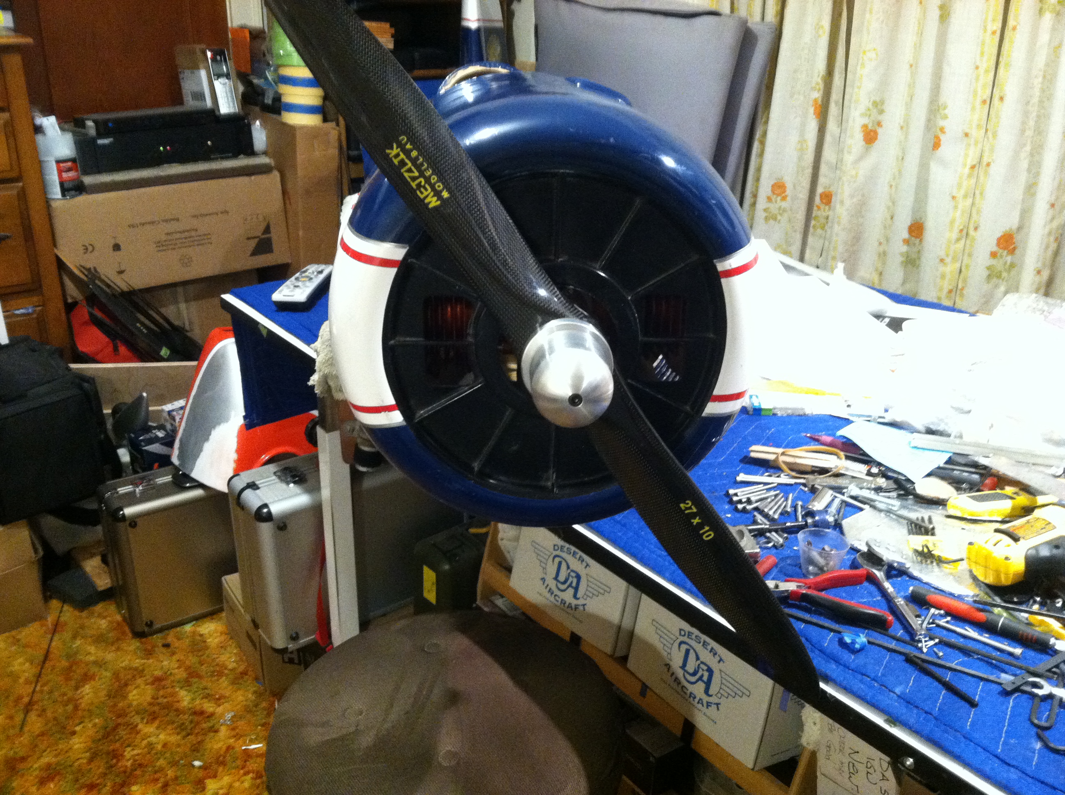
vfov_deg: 40.6
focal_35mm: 35
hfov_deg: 52.7
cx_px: 532
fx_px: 1075
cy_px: 398
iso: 640
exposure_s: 1/15
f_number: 2.8
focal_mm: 3.85
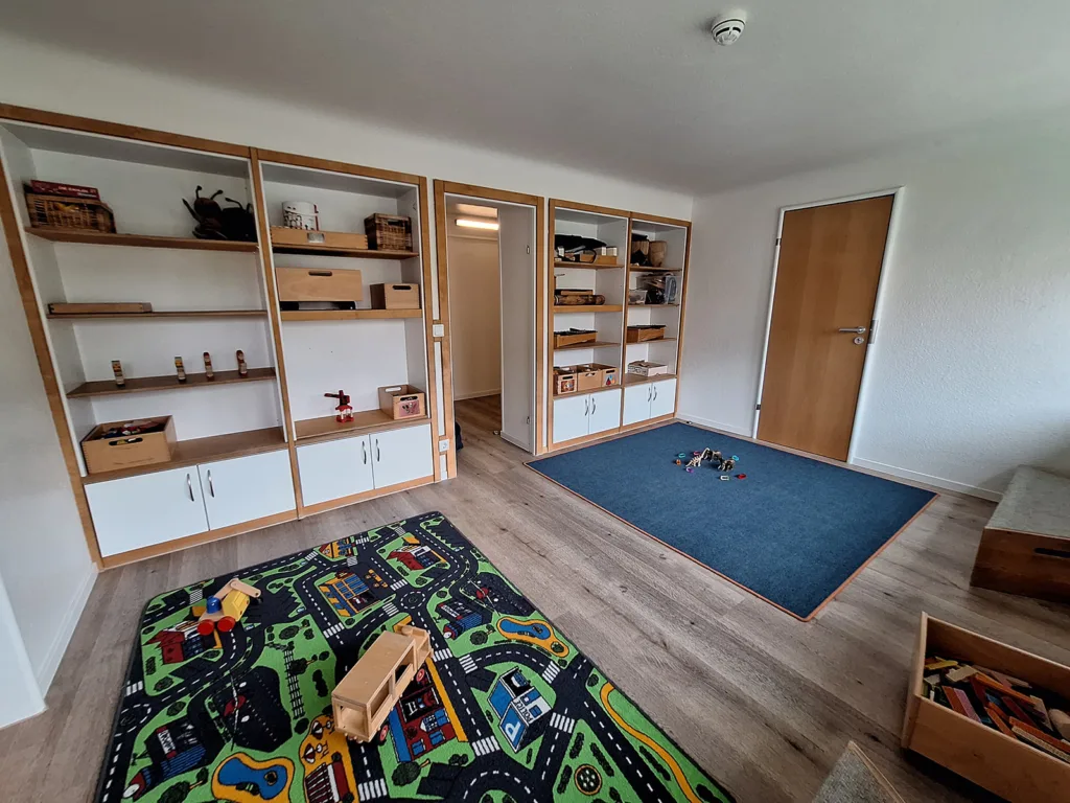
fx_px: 402
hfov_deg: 106.2
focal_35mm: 13
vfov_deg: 89.9
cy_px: 402
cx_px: 535
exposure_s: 1/50
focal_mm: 1.74
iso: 160
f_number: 2.2
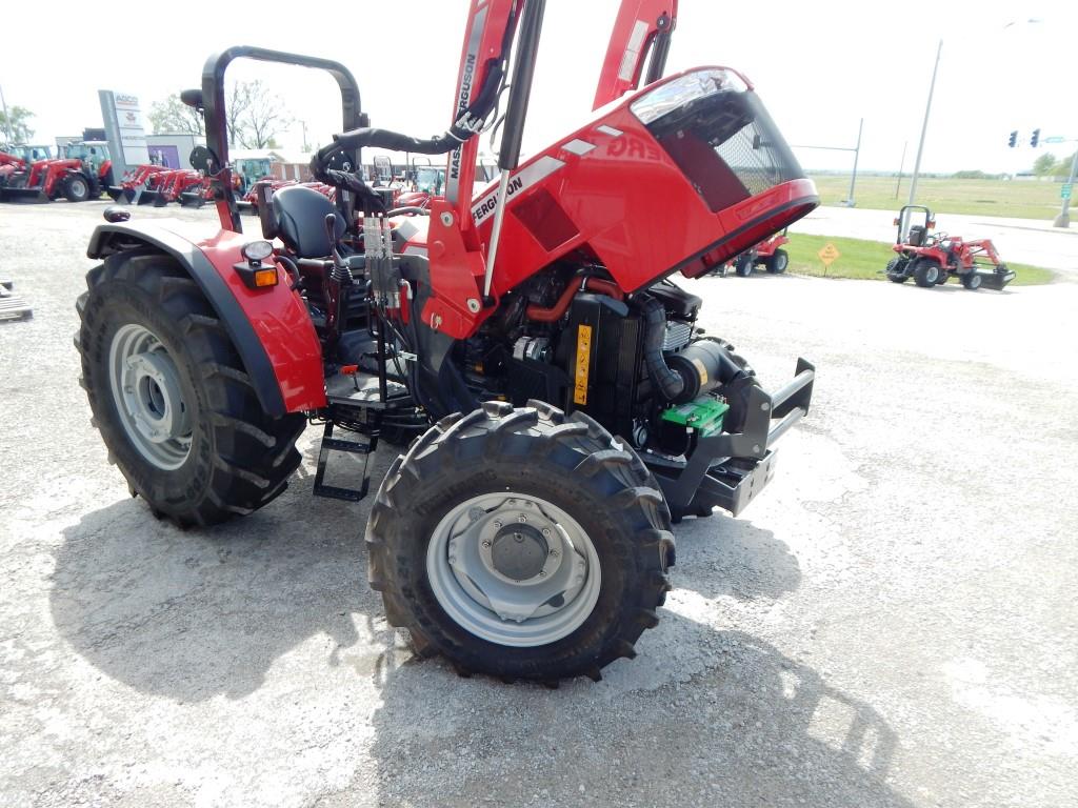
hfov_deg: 76.4
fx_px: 685
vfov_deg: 61.1
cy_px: 404
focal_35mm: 22
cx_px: 539
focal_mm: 4
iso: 125
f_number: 3
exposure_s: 1/400
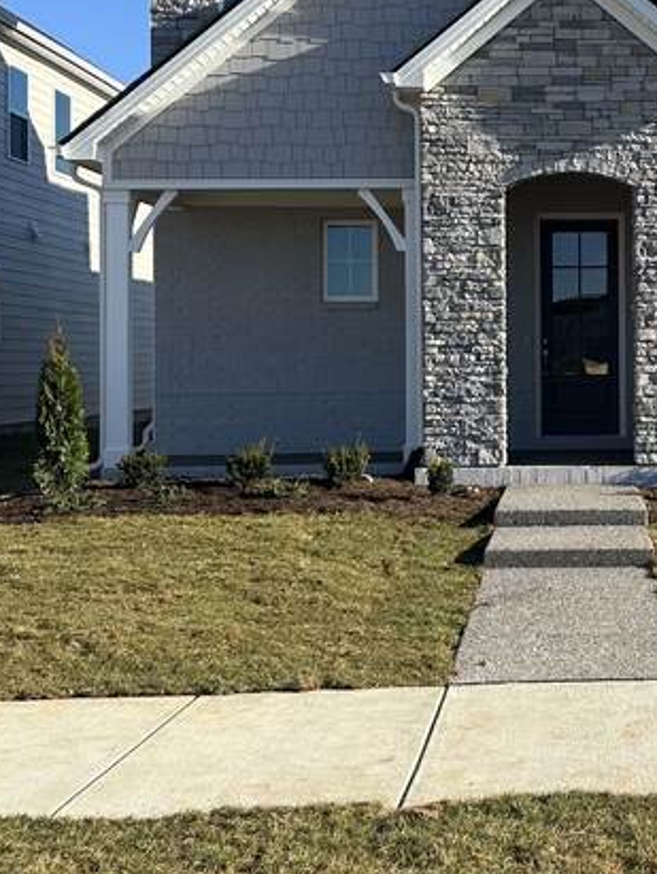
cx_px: 617
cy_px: 319
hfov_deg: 25.2
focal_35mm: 56
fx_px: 1415
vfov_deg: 34.1
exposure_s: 1/2882
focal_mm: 6.86
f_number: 1.78
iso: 80
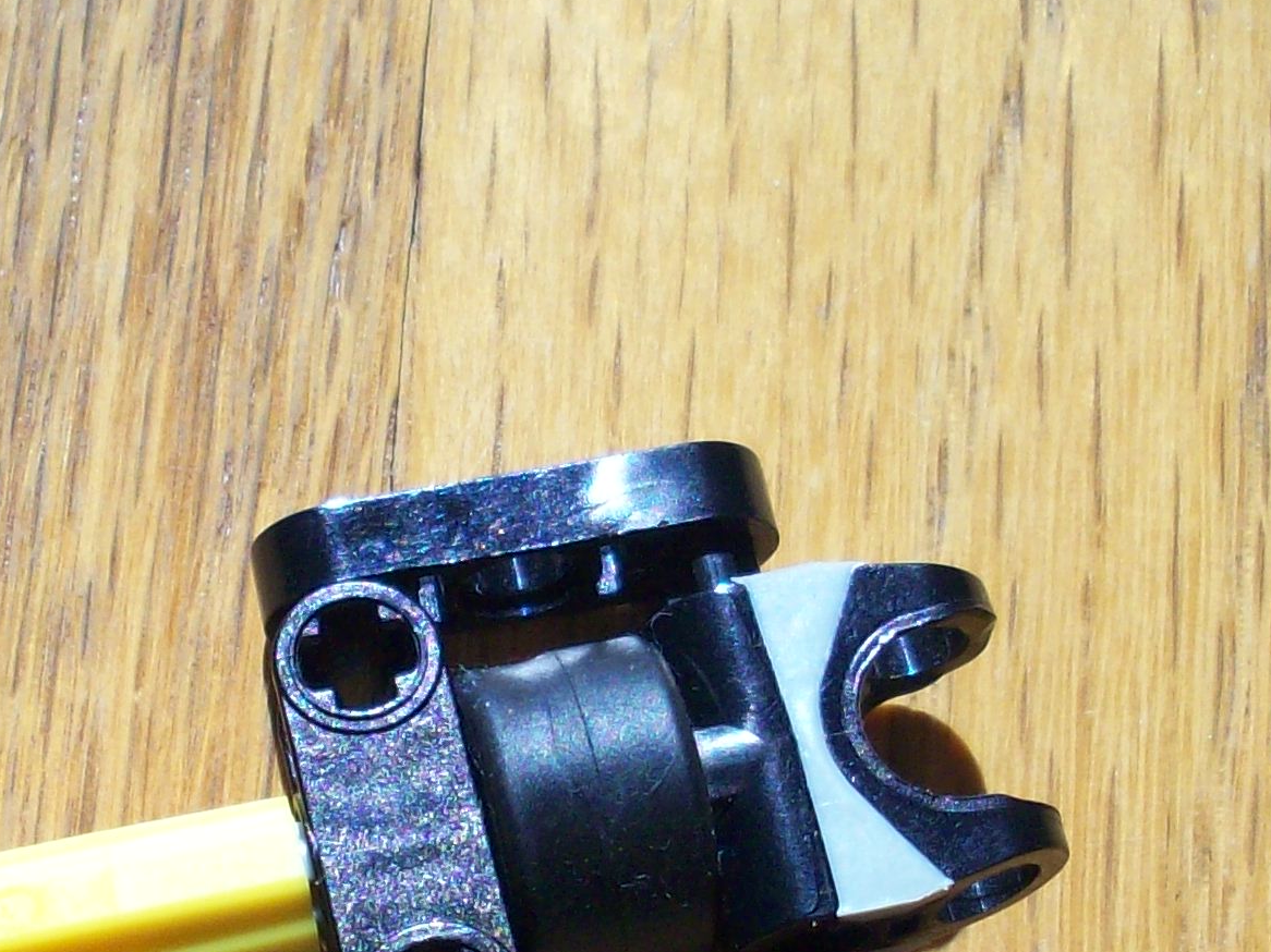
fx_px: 3561
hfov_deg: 20.2
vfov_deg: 15.2
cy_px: 735
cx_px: 458
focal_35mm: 97
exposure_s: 1/665
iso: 80
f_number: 2.8
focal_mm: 6.2
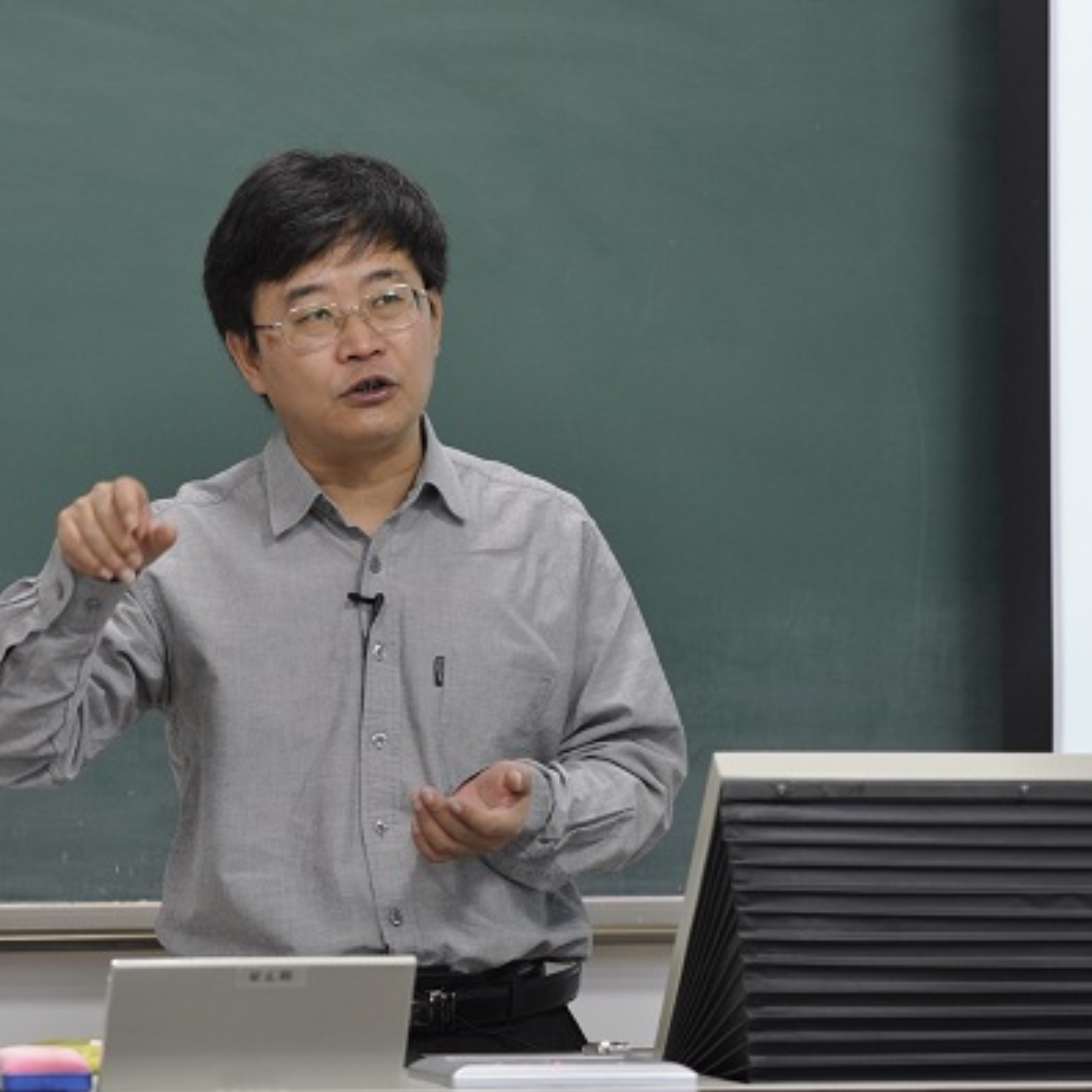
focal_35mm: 251
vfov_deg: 7.0
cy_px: 546
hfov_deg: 7.0
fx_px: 8958
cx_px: 552
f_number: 4
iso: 400
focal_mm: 130
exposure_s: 1/60
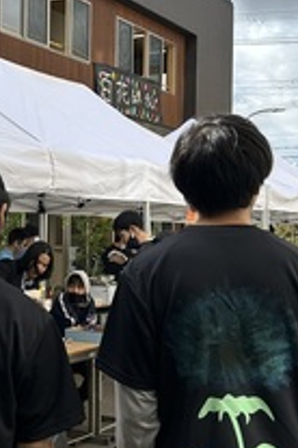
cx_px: 60
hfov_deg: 20.1
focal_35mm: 67
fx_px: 832
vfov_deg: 30.1
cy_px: 199
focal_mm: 5.7
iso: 50
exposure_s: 1/2841
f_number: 1.5
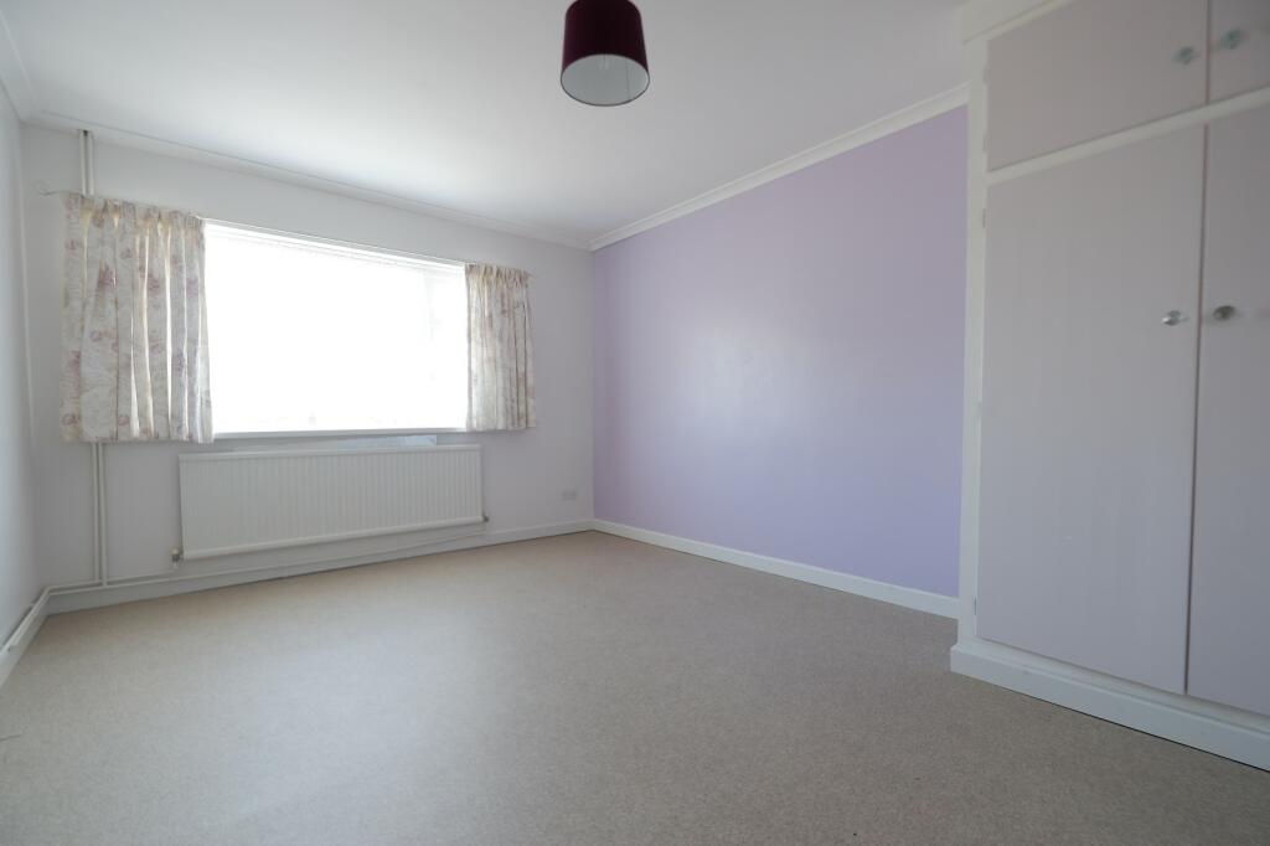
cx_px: 635
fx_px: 529
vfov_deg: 77.3
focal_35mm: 15
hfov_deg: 100.4
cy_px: 423
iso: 200
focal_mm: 10
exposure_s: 1/26
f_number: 4
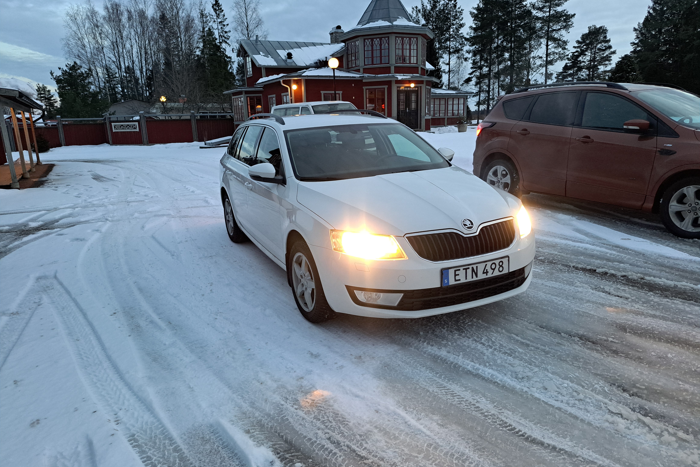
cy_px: 257
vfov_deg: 51.2
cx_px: 350
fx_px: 486
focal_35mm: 25
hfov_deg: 71.5
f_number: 1.8
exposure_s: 1/50
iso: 320
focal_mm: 5.23
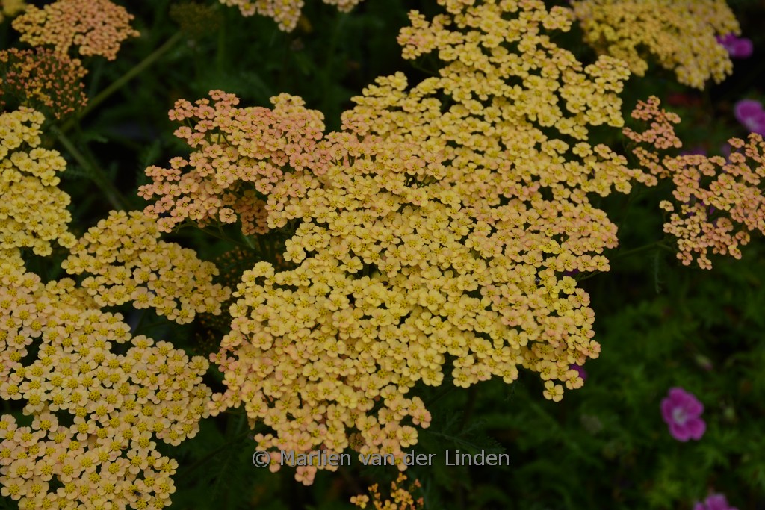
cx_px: 382
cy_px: 255
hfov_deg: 28.1
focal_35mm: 72
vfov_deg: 18.9
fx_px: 1530
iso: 125
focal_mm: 48
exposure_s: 1/250
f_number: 8
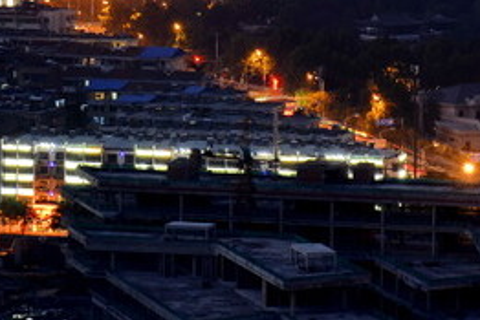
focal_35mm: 321
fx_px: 4282
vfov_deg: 4.3
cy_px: -235
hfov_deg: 6.4
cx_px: 295
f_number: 10
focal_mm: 70
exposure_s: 13
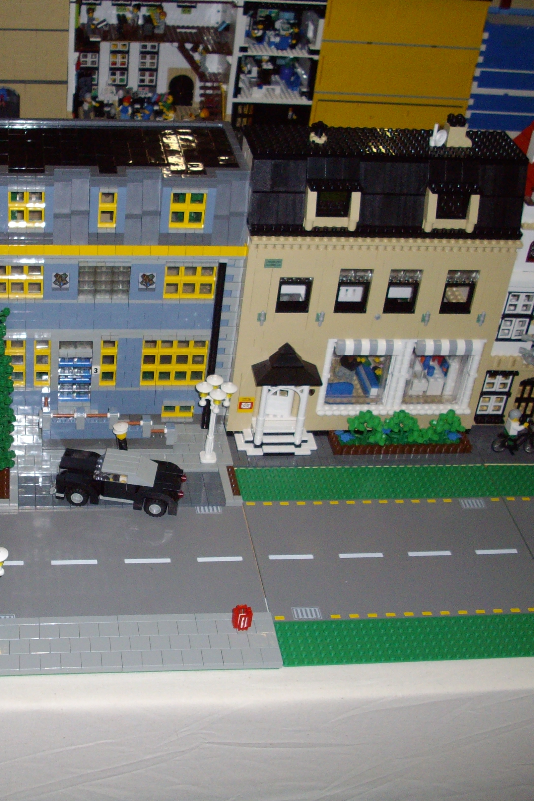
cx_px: 106
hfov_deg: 25.5
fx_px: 1157
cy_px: 399
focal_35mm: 52
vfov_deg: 38.2
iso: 160
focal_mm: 6.2
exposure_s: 1/50
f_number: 2.8
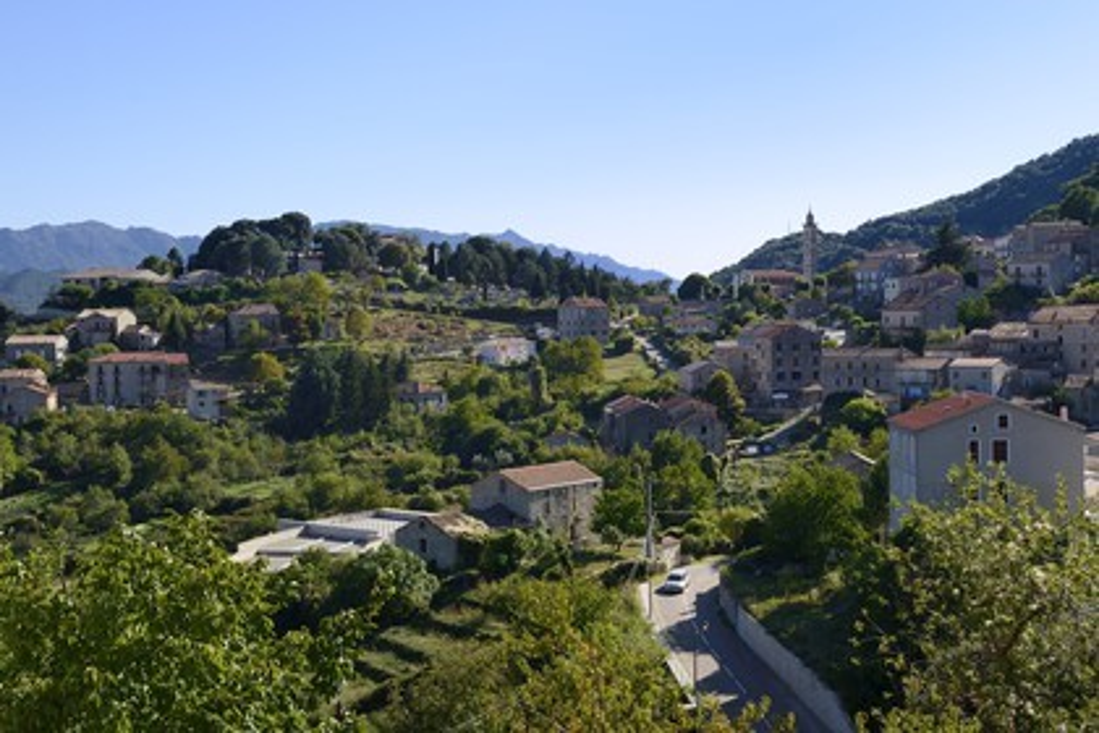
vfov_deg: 28.1
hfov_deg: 41.1
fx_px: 1465
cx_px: 550
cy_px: 366
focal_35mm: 48
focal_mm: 48
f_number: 11
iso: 200
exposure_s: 1/200
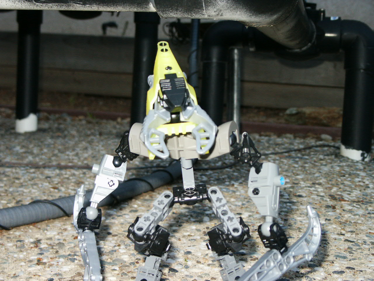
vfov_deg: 24.0
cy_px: 140
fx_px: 659
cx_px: 187
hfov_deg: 31.7
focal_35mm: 61
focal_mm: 12.71
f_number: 3.6
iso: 200
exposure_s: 1/60
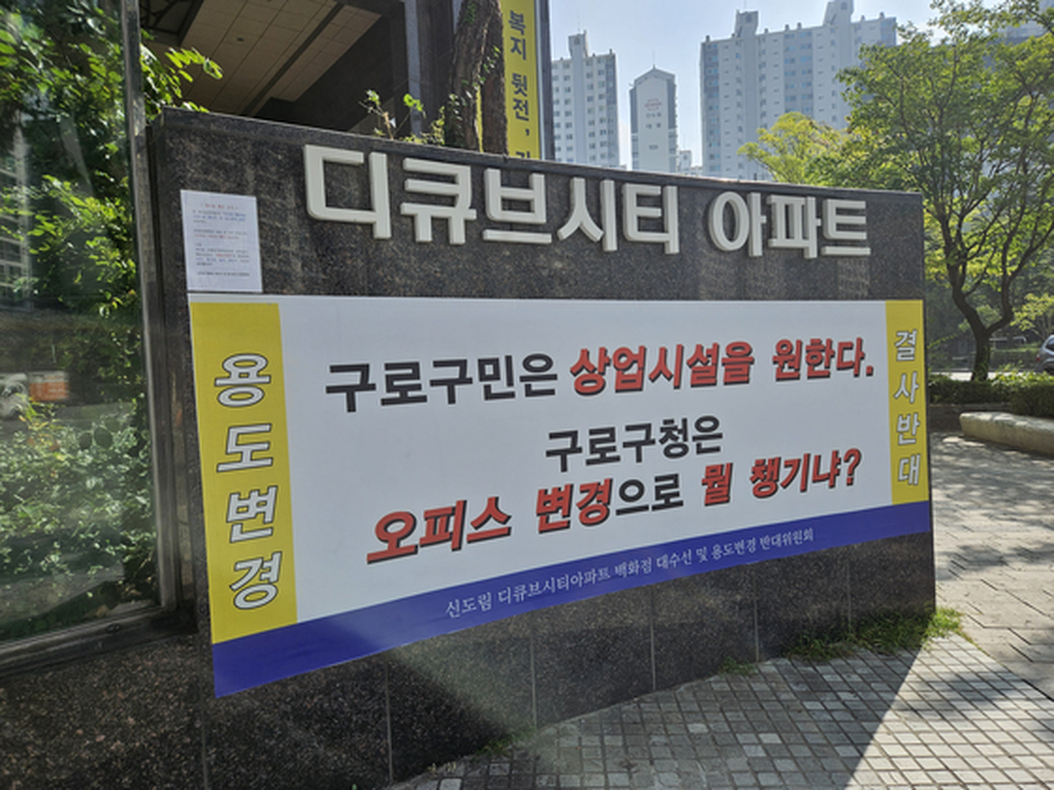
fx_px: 700
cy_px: 395
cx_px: 527
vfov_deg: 58.9
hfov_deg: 73.9
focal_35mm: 23
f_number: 1.8
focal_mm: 5.4
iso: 25
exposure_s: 1/1509
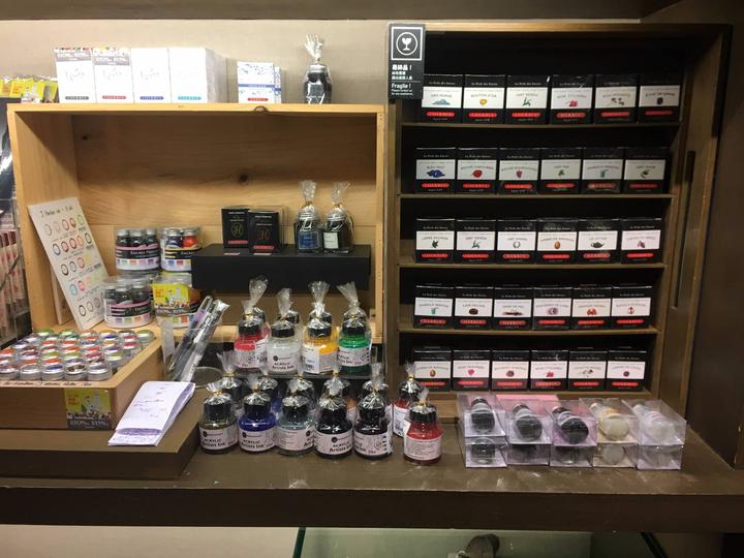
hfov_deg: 61.7
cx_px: 372
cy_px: 279
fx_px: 623
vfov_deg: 48.2
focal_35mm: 29
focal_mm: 4.15
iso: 40
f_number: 2.2
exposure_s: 1/33
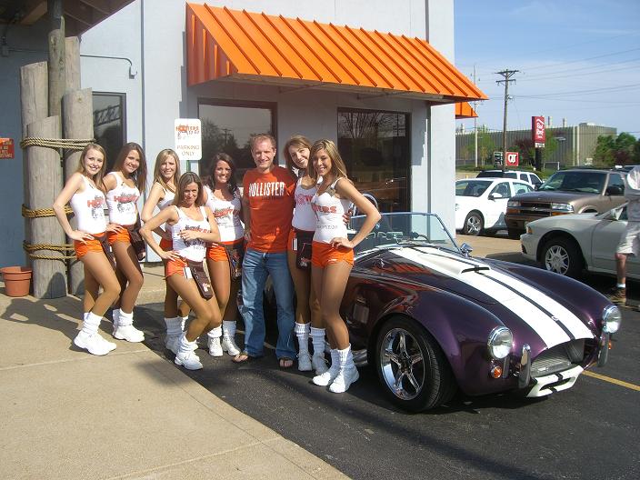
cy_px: 240
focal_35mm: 38
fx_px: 703
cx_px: 320
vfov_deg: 37.7
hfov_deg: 49.0
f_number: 4.3
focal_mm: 6.2
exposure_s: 1/640
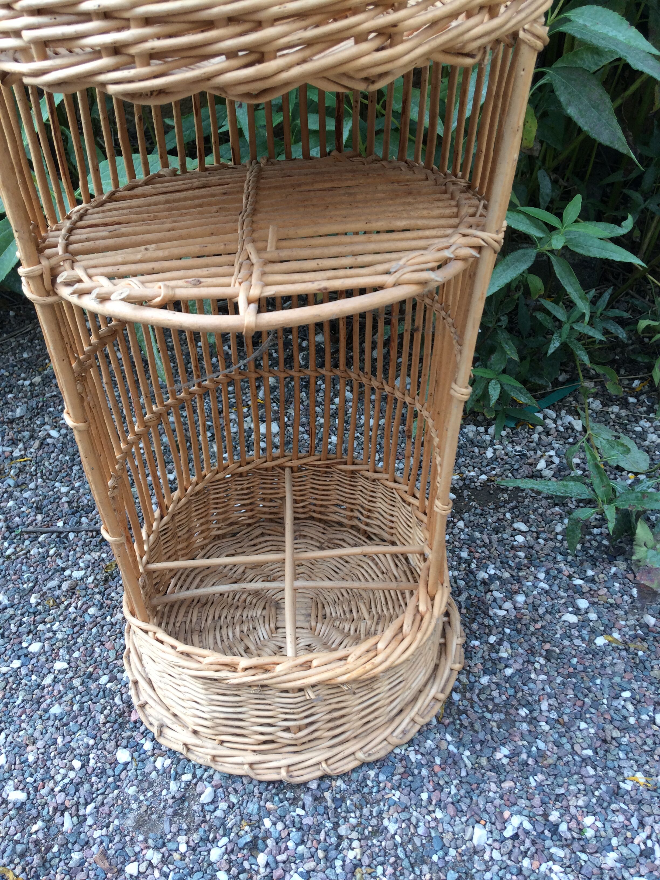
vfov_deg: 61.7
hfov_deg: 48.2
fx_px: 737
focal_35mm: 29
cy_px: 440
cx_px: 330
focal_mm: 4.15
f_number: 2.2
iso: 32
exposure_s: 1/170
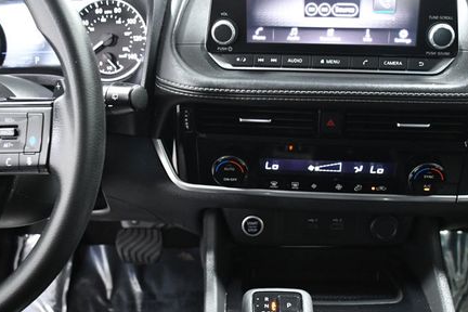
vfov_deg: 33.4
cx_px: 233
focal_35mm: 40
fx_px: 520
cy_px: 144
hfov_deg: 48.5
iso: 2500
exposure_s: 1/50
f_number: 3.5
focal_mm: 18
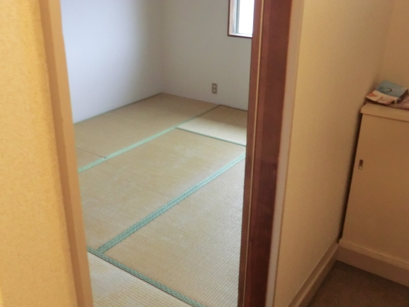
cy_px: 154
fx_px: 402
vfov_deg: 41.8
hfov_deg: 54.0
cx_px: 204
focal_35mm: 34
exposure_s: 1/25
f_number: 3.6
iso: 800
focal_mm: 6.1
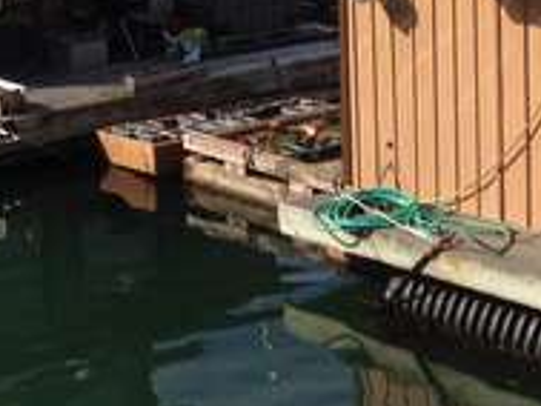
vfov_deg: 9.8
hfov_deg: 13.3
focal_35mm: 148
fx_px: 2315
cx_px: 203
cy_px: -166
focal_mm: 4.28
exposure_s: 1/2304
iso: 50
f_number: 2.4
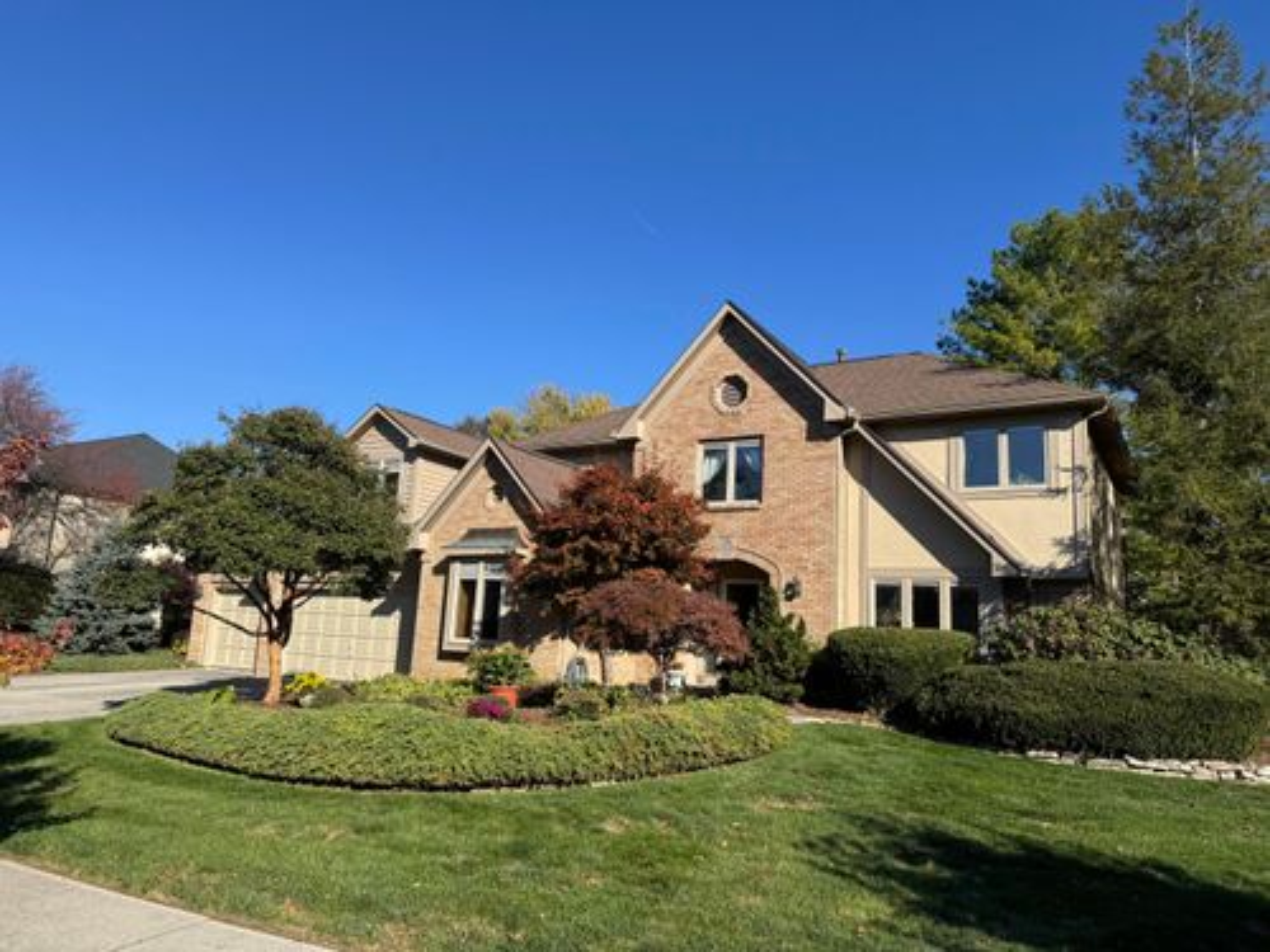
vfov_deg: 56.8
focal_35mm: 24
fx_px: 881
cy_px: 476
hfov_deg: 71.6
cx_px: 635
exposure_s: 1/4310
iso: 80
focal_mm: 6.76
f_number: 1.78
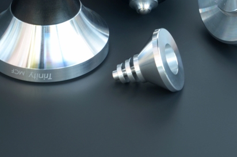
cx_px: 143
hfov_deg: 7.9
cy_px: -28
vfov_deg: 5.2
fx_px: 1715
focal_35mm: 261
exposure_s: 2
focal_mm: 70
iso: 100
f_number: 18
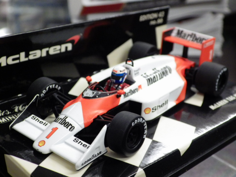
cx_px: 118
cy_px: 88
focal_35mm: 59
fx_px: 402
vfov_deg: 24.8
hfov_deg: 32.7
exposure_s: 1/50
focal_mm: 10.7
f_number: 4
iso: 800
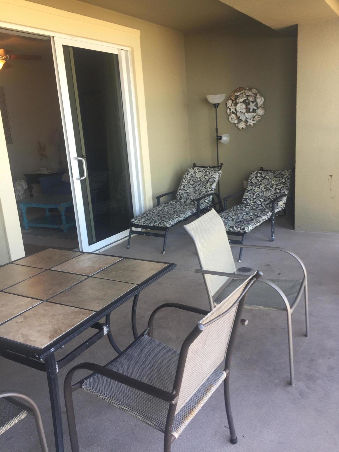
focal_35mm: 29
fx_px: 379
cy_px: 226
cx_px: 170
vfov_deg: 61.7
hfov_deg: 48.2
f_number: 2.2
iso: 32
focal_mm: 4.15
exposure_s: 1/50
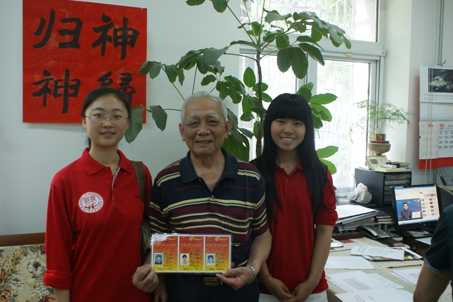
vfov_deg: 38.9
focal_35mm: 34
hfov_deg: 55.8
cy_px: 154
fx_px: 428
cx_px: 223
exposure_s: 1/20
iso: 400
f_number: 4
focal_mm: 22
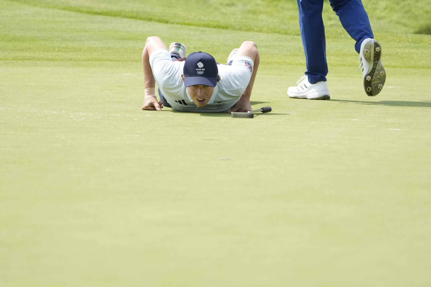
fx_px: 7016
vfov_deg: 2.3
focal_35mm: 586
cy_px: 144
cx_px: 216
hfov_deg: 3.5
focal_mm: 391
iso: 800
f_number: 6.3
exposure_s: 1/2000
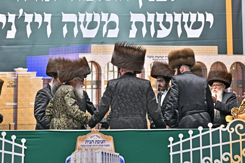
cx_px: 122
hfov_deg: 23.1
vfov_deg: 15.5
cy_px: 82
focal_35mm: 88
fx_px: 599
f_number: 4
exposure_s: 1/400
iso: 800
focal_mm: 59
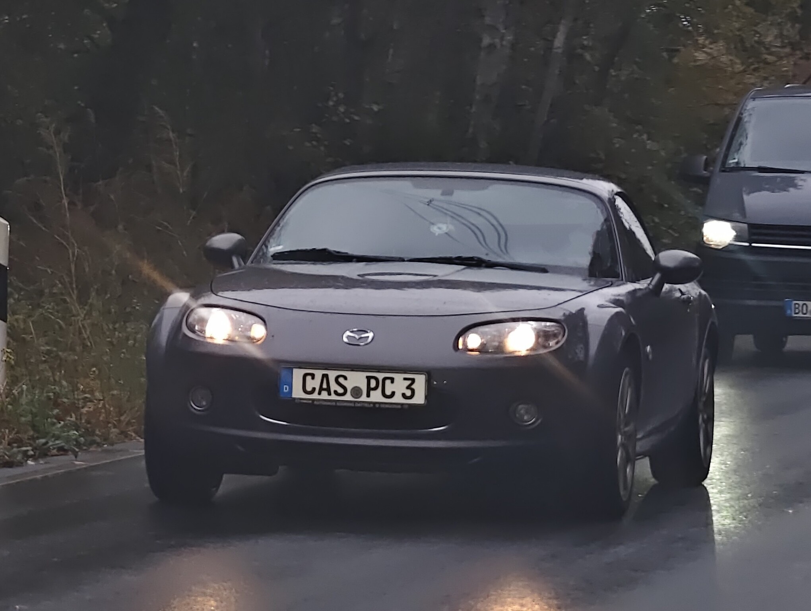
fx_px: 1994
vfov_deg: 17.4
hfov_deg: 23.0
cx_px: 406
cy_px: 306
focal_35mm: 85
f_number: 2.3
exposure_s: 1/400
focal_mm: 22.5
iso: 800
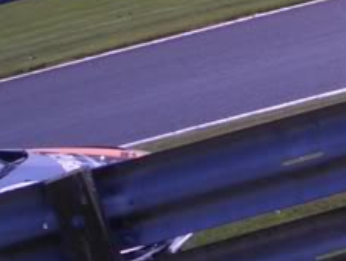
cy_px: -115
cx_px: 746
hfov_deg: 10.8
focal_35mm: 163
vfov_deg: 8.9
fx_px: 1631
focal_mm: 4.8
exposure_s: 1/800
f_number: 4
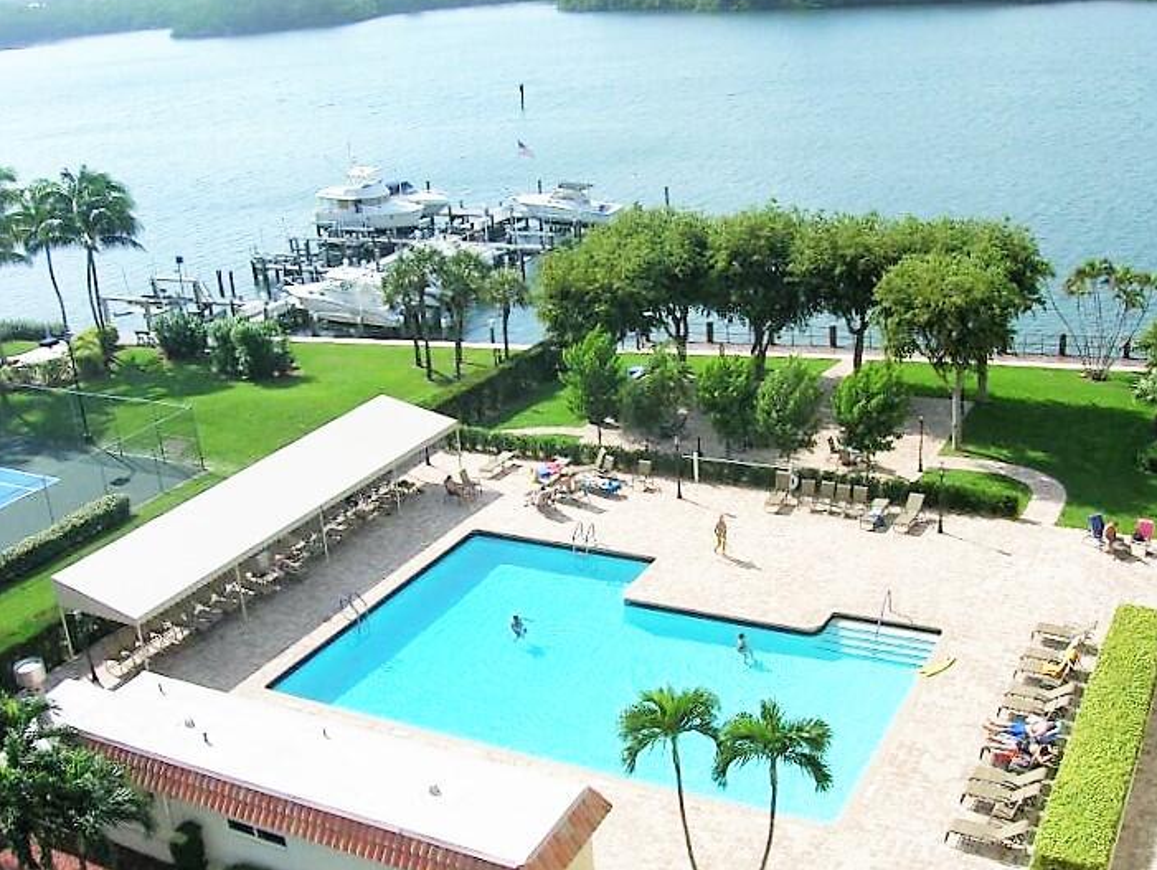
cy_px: 447
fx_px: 1238
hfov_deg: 50.1
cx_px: 602
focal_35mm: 37
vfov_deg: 38.7
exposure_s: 1/436
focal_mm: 5.7
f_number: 4.9
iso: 50
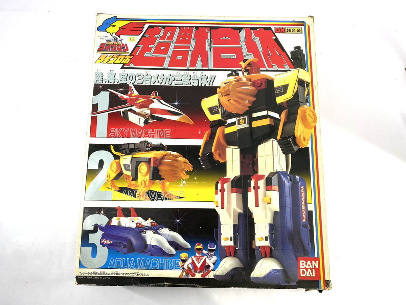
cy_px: 152
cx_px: 203
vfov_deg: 53.1
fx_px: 305
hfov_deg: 67.3
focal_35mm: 26
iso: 32
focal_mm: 4.25
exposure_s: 1/118
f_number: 1.8
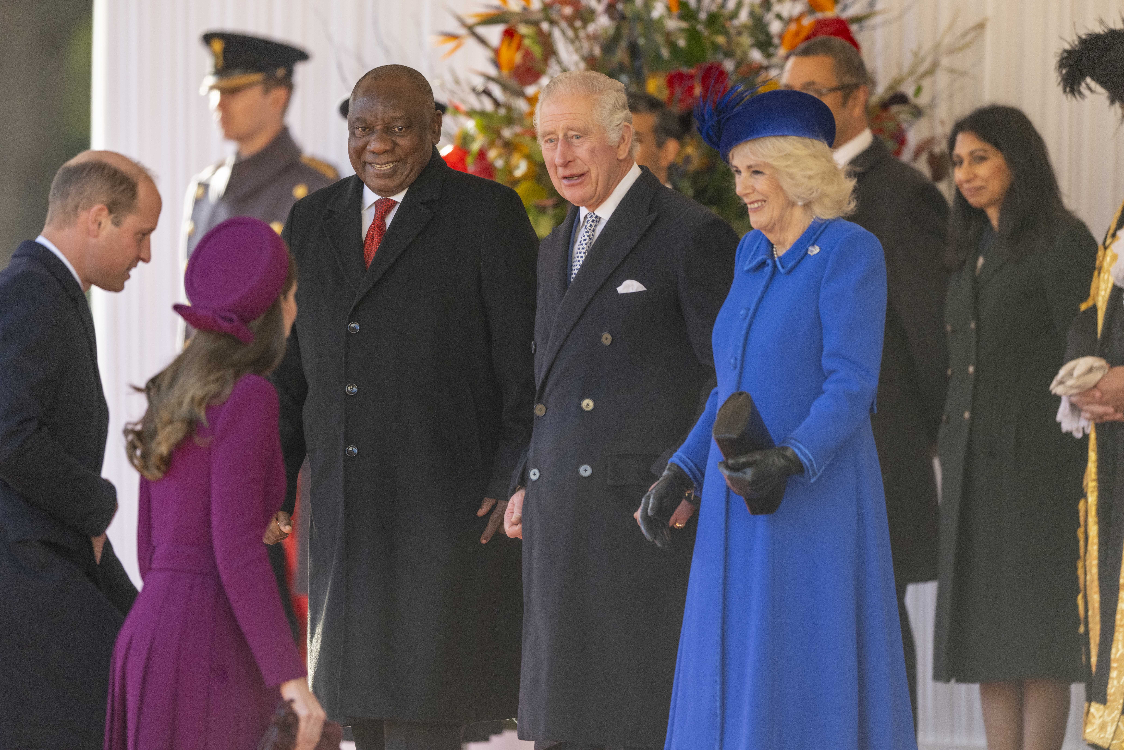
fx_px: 18732
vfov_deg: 2.3
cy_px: 375
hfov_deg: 3.4
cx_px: 562
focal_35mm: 600
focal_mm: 600
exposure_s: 1/1600
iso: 1400
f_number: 4
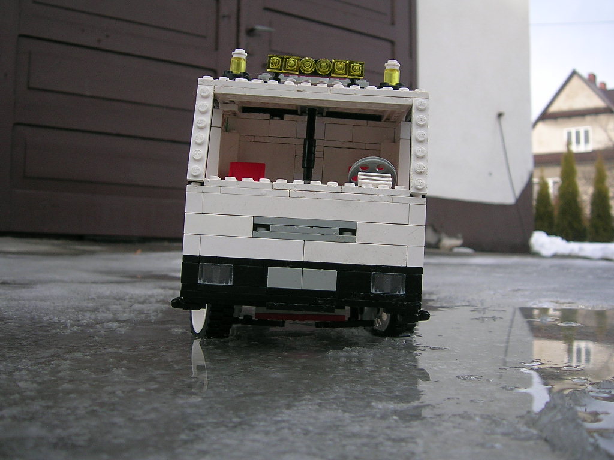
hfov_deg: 50.1
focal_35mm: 37
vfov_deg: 38.7
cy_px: 230
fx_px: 656
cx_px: 307
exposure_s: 1/149
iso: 50
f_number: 2.8
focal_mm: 5.7
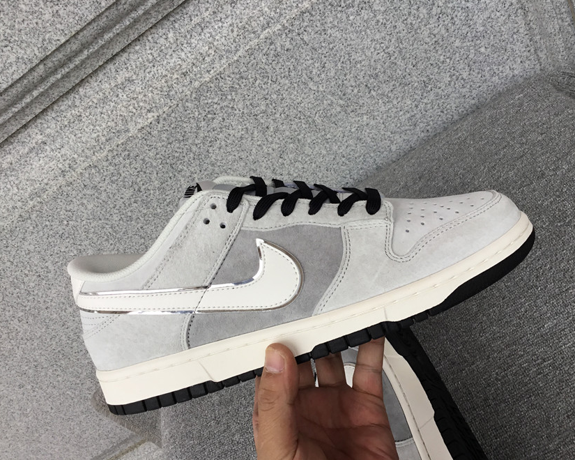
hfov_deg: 54.2
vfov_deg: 44.5
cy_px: 228
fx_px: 562
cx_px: 310
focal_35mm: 33
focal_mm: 3.3
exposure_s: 1/105
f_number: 2.4
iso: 25
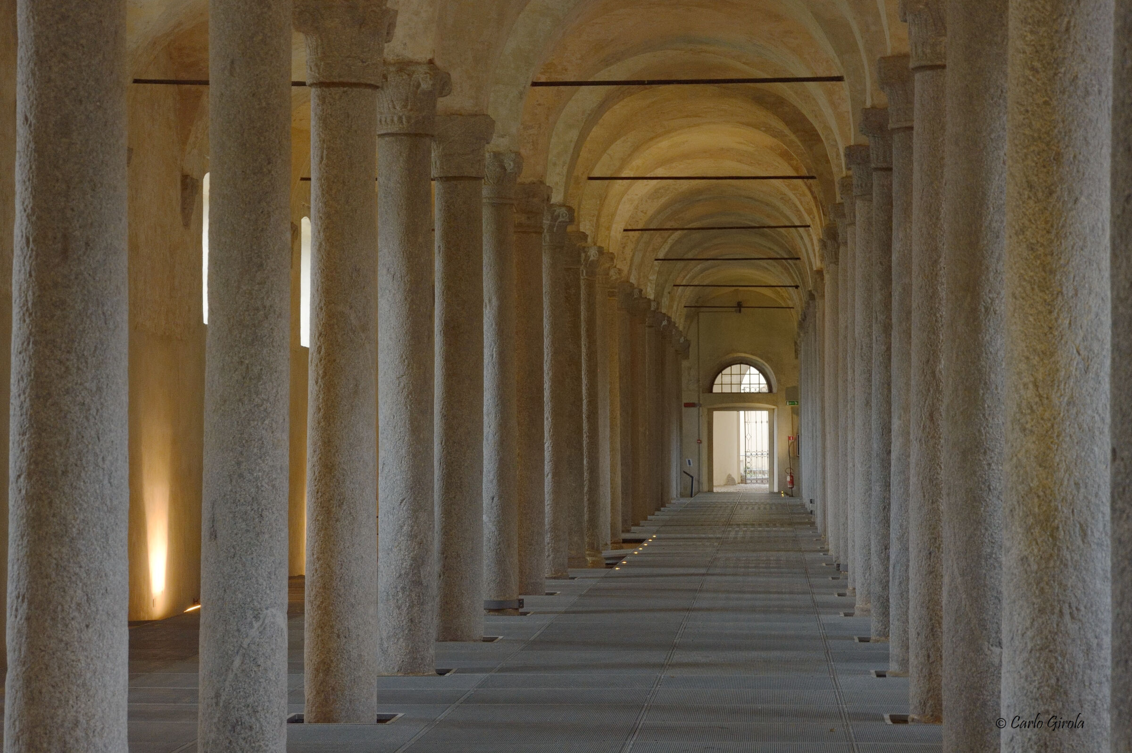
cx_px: 566
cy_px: 376
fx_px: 3080
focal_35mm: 98
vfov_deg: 13.9
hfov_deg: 20.8
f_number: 11
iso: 1000
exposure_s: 1/20
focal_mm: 98
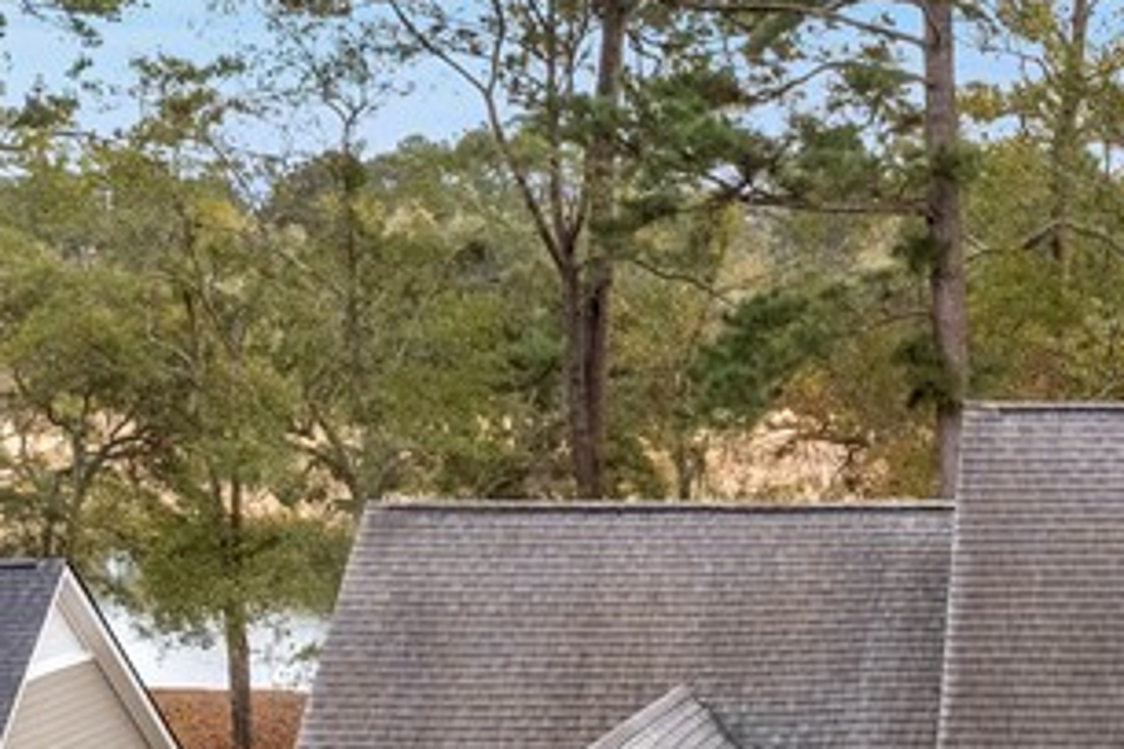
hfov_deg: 24.6
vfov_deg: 15.6
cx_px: 1157
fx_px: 2435
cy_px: 1235
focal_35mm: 78
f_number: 2.8
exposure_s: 1/250
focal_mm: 8.38
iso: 160
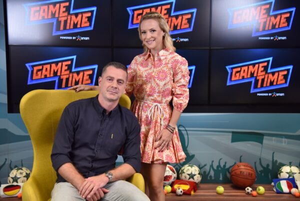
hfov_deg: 38.2
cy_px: 100
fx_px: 434
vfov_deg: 26.0
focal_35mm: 52
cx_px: 150
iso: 2500
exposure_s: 1/640
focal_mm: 52
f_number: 4
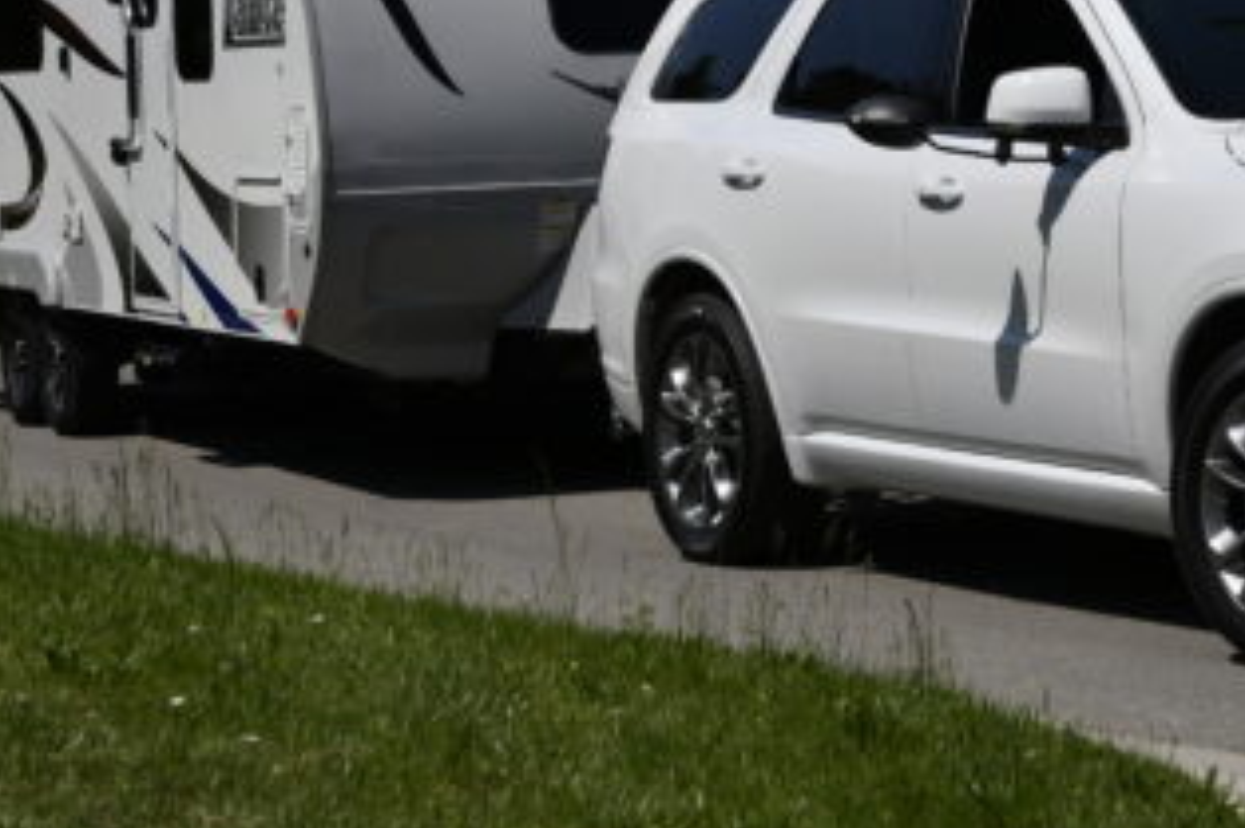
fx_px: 4597
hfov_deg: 15.3
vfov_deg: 10.2
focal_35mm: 133
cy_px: 87
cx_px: 1051
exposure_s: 1/1250
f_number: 5.6
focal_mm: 40
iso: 200
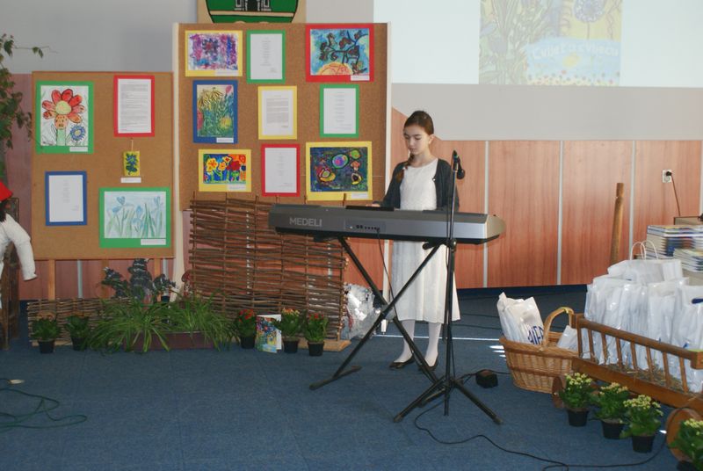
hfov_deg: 37.8
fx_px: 1027
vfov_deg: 25.8
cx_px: 352
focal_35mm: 52
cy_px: 236
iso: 400
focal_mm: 35
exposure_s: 1/60
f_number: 5.6
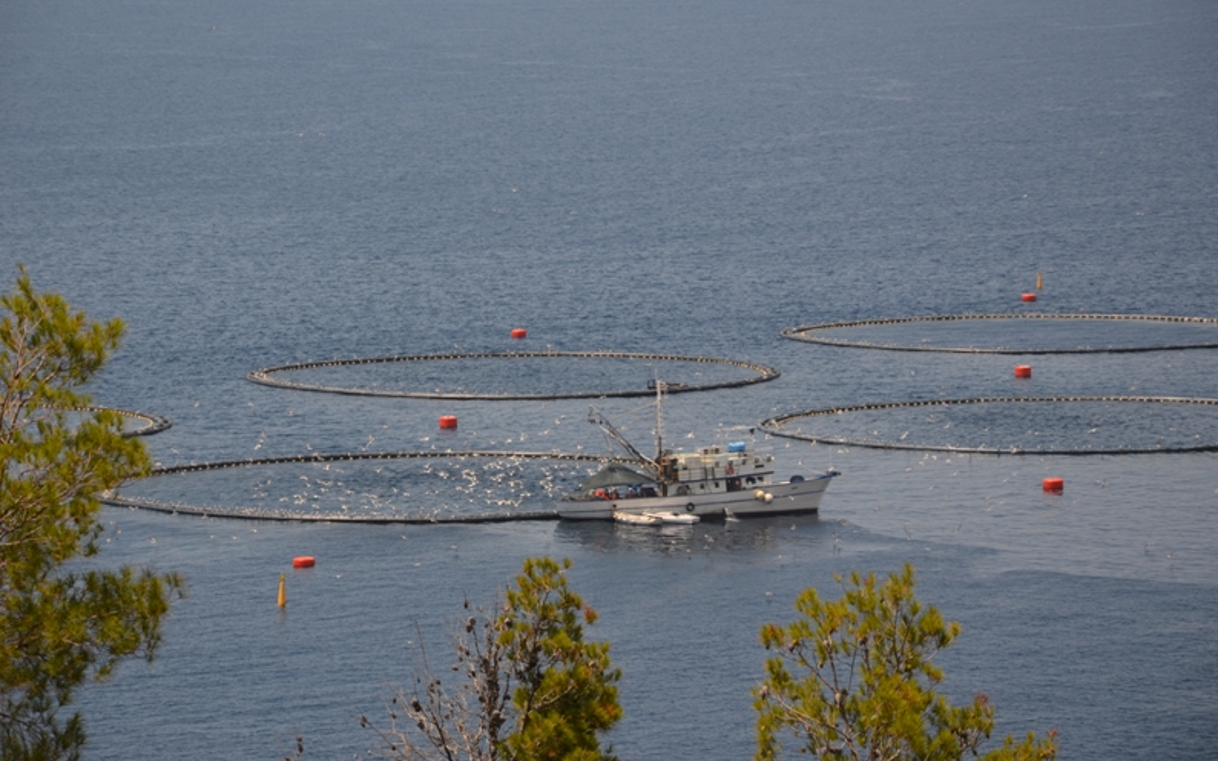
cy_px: 356
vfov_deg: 8.1
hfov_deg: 13.0
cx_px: 606
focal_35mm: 162
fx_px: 5361
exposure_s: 1/250
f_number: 8
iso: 125
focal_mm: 105
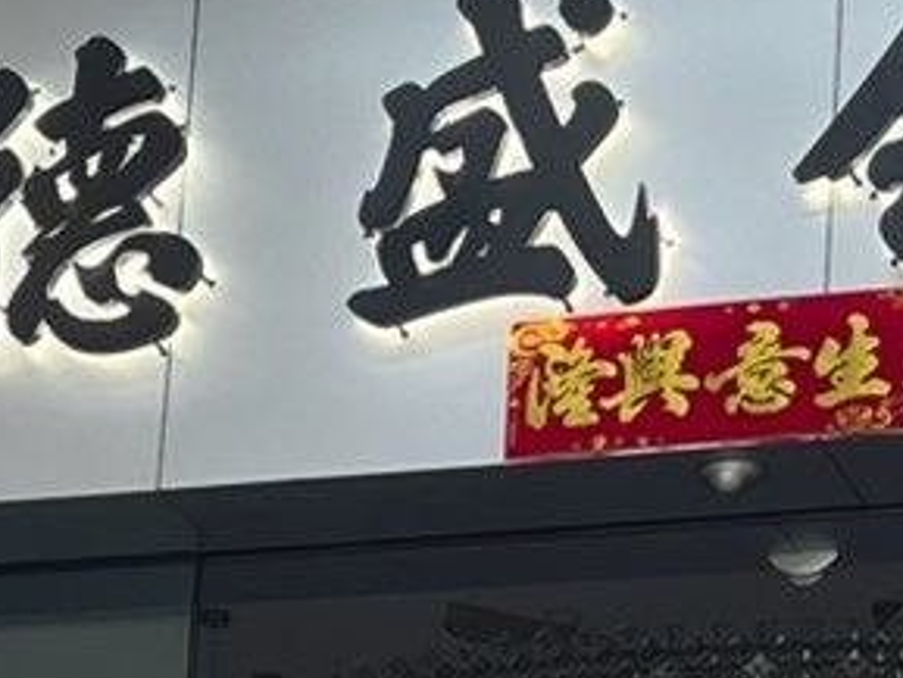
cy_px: 1028
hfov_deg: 10.6
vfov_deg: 7.9
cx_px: -69
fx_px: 4802
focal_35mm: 184
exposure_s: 1/121
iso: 50
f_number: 1.5
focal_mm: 5.7
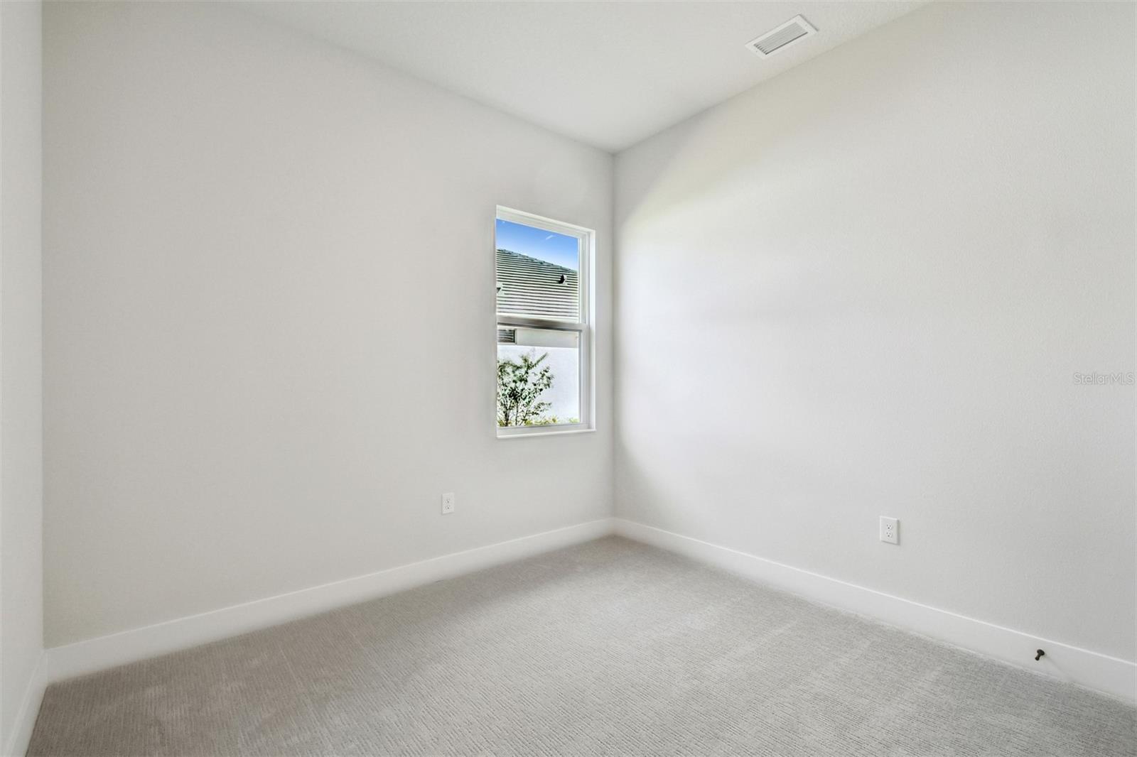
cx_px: 568
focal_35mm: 15
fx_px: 474
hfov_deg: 100.4
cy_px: 378
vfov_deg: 77.3
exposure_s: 1/320
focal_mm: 10
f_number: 7.1
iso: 100
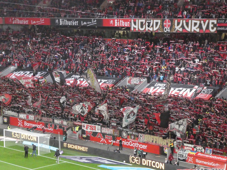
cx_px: 114
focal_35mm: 90
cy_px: 85
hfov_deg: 21.8
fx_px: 590
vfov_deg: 16.4
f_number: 4.9
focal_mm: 16.1
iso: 3200
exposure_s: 1/125
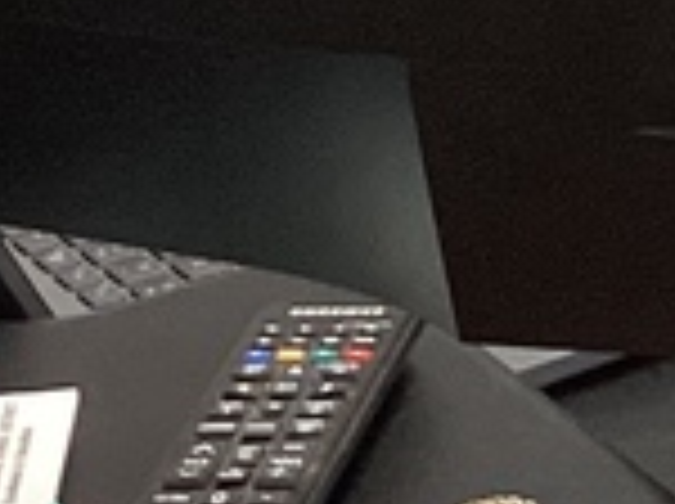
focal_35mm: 212
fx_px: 4127
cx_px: 1688
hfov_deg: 8.5
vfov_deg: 6.9
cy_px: -333
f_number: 2.4
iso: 160
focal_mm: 3.3
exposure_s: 1/50
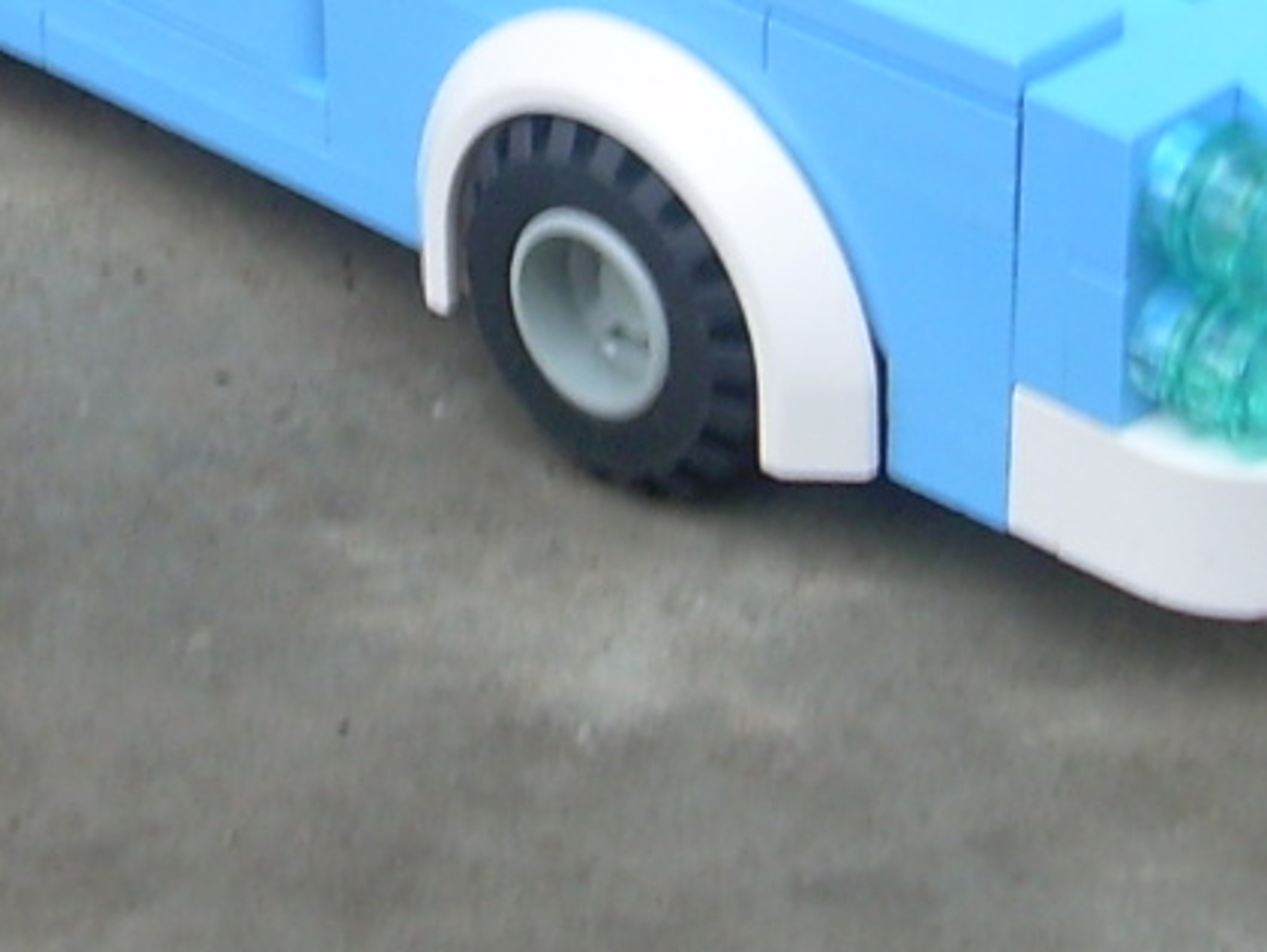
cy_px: -84
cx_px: 555
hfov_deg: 13.7
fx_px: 5274
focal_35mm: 144
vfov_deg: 10.2
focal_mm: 6.3
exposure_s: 1/15
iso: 50
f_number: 2.8
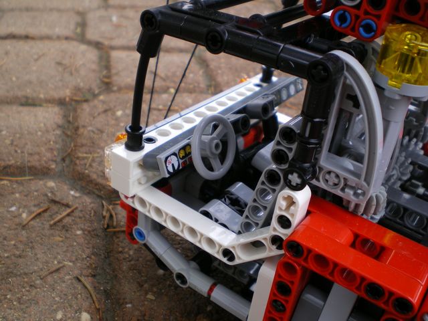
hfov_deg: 49.0
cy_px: 160
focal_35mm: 38
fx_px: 470
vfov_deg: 37.7
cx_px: 214
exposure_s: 1/30
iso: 64
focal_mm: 6.3
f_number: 3.1
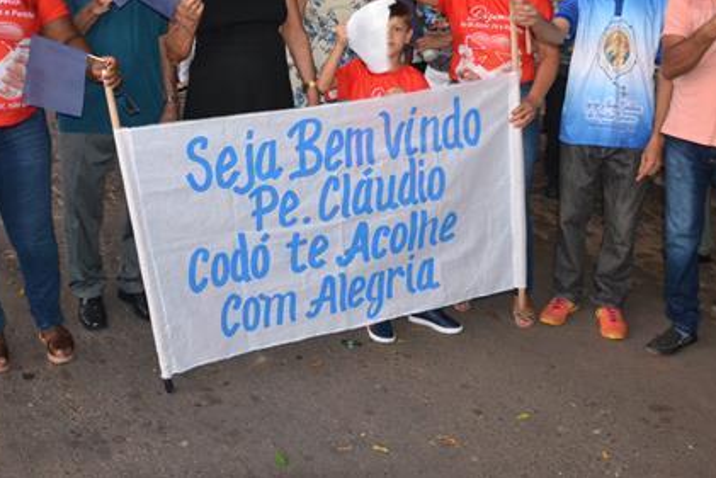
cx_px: 303
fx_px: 816
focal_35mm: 41
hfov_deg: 47.2
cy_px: 117
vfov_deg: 32.0
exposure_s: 1/60
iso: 3200
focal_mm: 18
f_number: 3.5
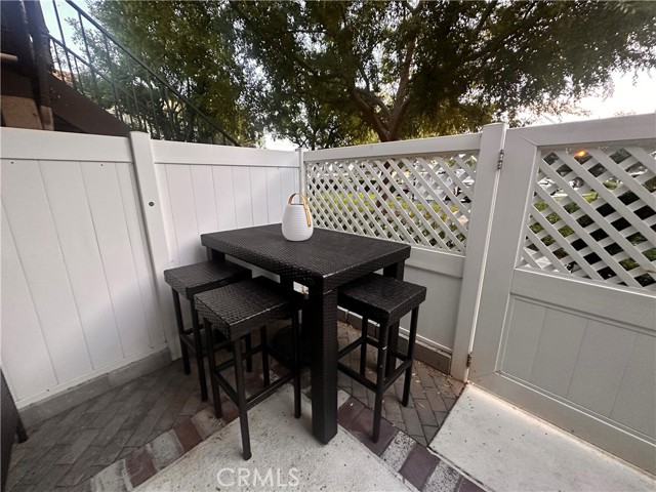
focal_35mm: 14
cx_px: 328
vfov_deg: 85.7
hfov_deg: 102.1
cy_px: 246
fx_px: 265
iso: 400
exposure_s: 1/60
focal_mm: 2.22
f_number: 2.2
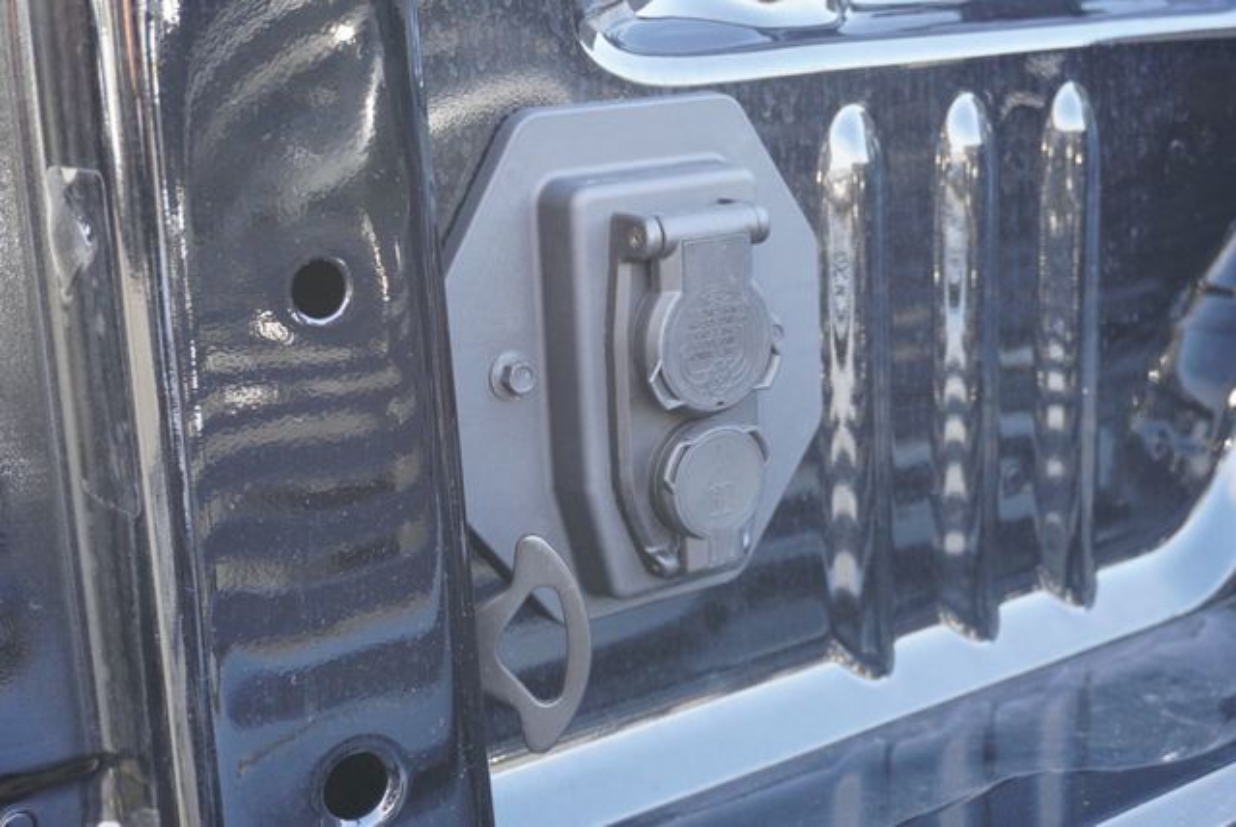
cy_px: 414
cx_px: 618
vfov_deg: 28.1
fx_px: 1649
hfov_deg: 41.1
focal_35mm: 48
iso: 1600
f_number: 5
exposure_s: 1/160
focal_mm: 32
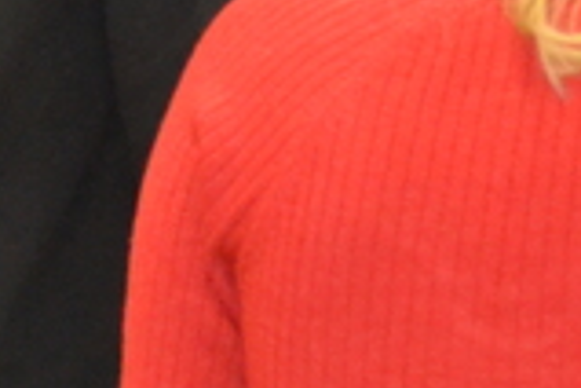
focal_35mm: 387
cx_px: -530
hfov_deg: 5.2
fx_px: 6245
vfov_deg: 3.6
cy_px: 126
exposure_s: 1/60
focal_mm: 40
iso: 2200
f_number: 5.3
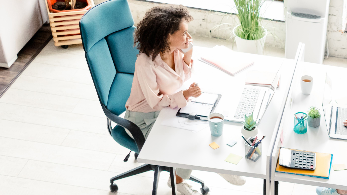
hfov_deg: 25.4
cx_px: 416
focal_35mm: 75
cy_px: 245
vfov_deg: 15.4
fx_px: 690
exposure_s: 1/80
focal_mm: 24
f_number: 2.8
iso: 1000
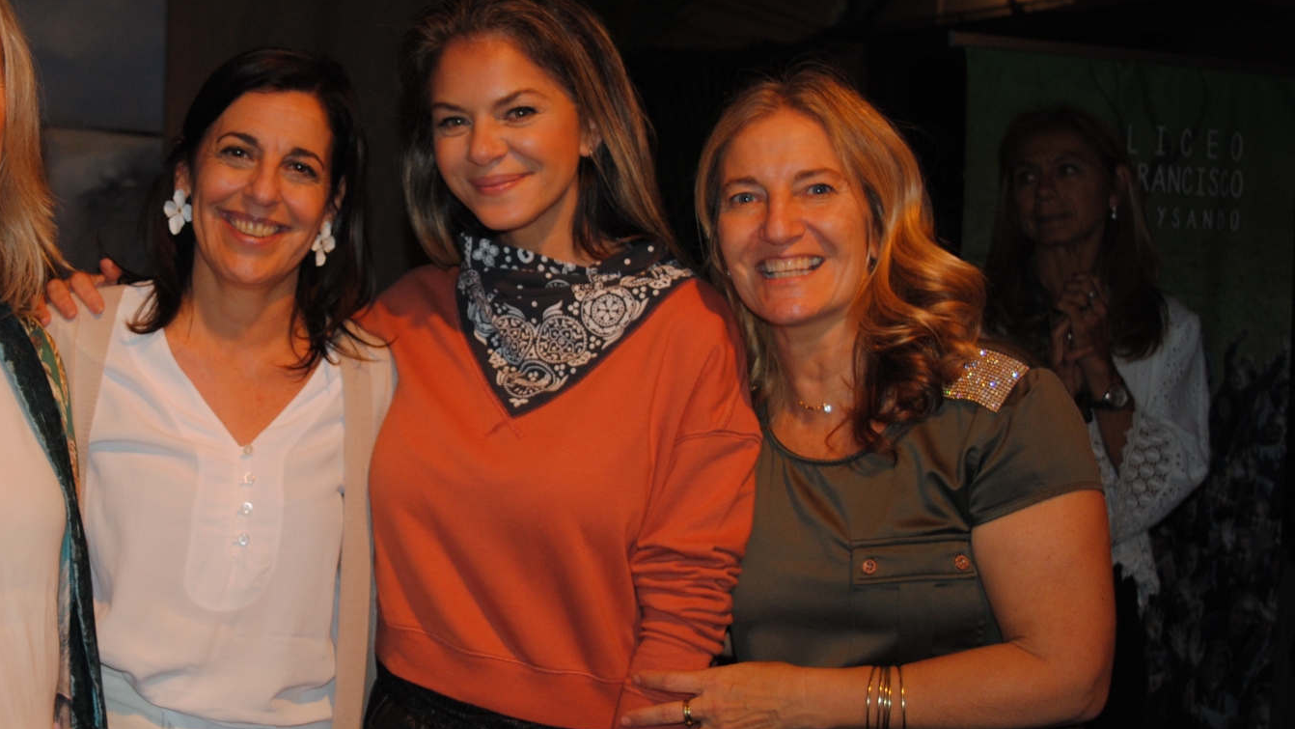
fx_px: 1777
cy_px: 370
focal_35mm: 52
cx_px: 376
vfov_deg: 23.2
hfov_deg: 39.3
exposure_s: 1/60
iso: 200
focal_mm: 23
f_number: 3.8
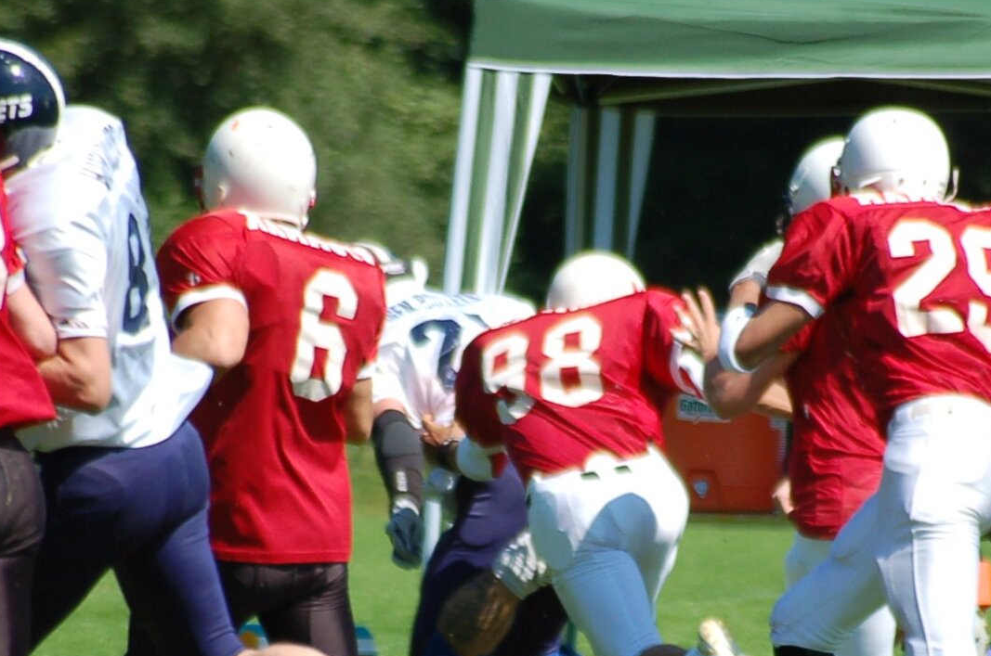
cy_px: 649
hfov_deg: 2.8
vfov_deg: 1.8
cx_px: 578
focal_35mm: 742
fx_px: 20386
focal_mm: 240
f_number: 5.3
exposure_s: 1/1000
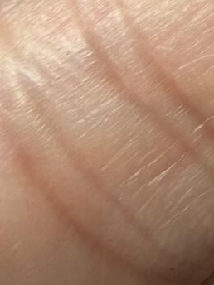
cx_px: 526
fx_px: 1121
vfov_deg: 13.7
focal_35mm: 136
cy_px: -134
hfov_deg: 9.6
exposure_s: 1/121
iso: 50
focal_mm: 2.22
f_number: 2.2
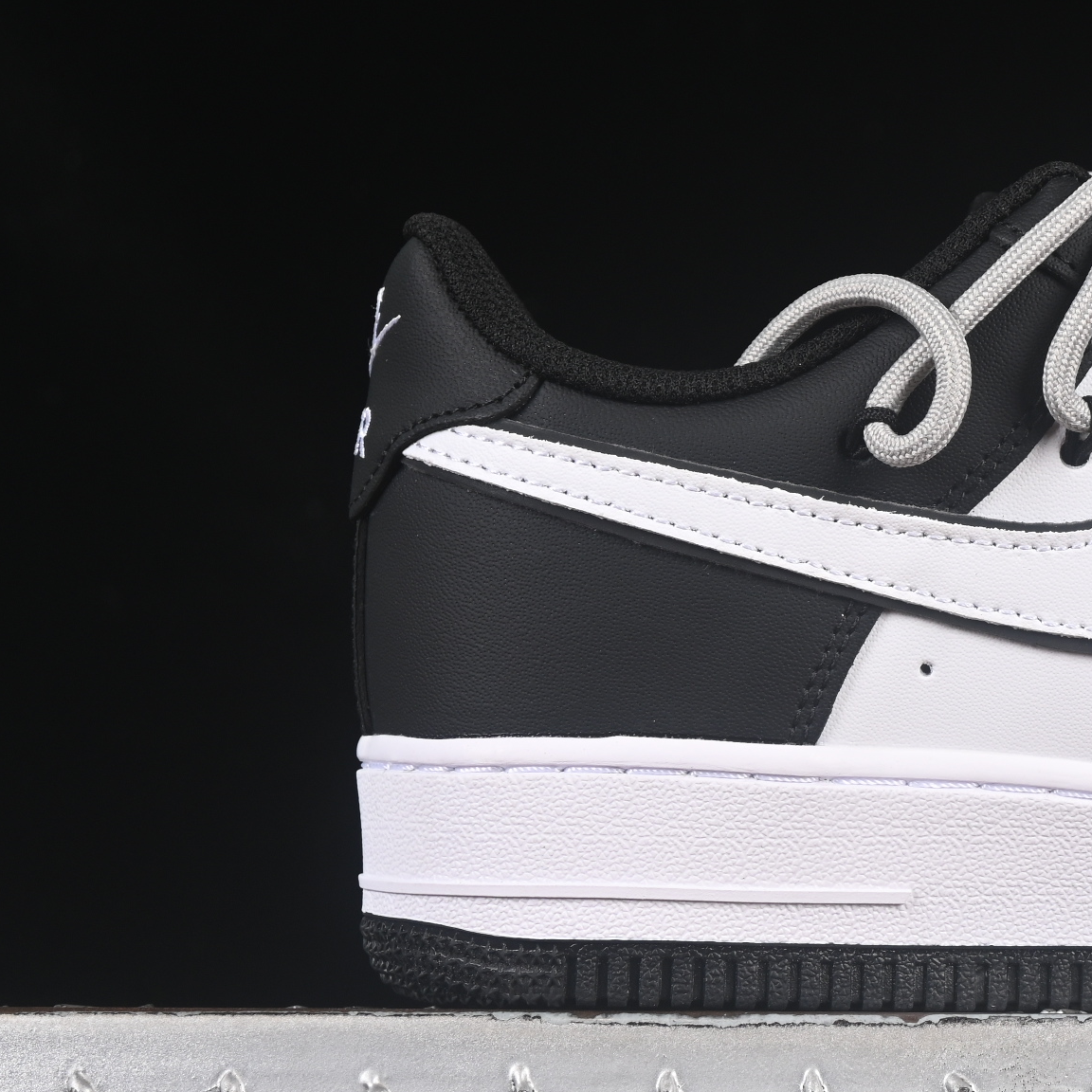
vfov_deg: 11.3
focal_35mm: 154
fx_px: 5496
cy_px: 469
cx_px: 1248
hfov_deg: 11.2
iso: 160
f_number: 6.3
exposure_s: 1/60
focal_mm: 50
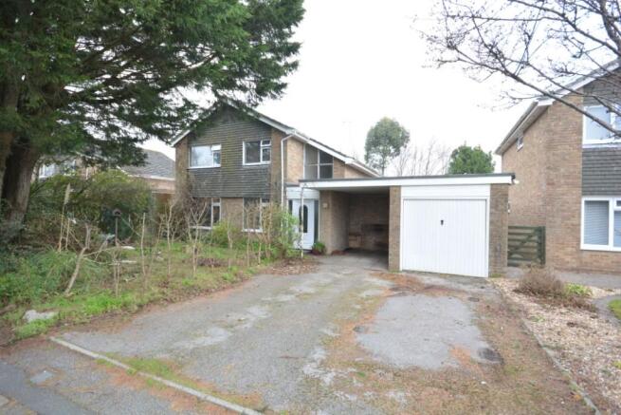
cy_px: 208
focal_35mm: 17
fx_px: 298
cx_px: 310
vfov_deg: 69.7
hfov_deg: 92.4
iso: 400
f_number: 8
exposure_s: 1/25
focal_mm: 11.5
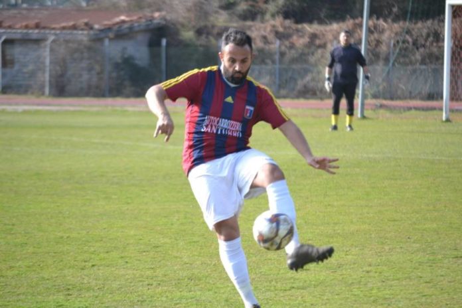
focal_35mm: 218
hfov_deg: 9.5
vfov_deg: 6.3
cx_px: 231
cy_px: 154
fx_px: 2791
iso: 450
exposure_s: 1/500
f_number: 5
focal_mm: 145
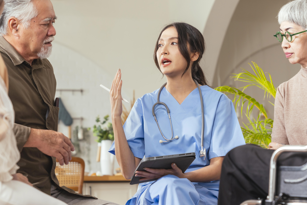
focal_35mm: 87
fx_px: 742
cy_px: 105
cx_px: 154
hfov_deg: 23.4
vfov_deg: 15.7
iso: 640
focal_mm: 67
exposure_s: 1/250
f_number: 3.5
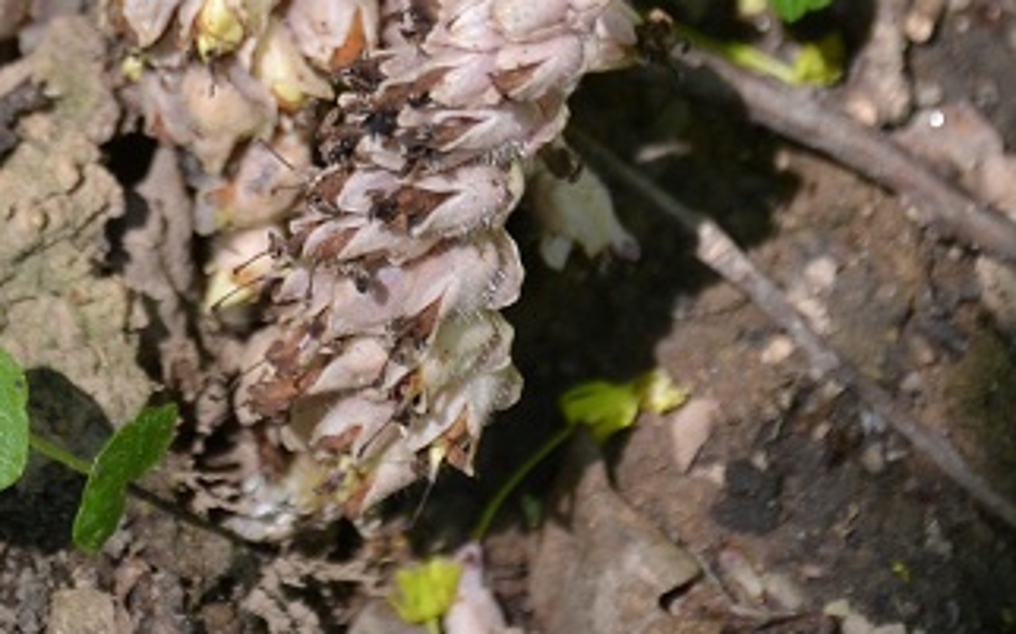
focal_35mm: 271
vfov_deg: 4.8
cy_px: -255
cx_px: 161
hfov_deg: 7.7
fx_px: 7501
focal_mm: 66
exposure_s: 1/125
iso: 180
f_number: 5.6
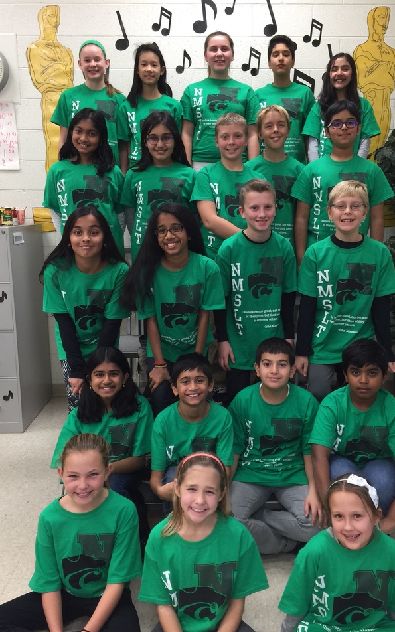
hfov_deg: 40.5
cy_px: 318
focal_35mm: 31
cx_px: 220
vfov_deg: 61.2
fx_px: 534
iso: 50
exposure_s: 1/15
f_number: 2.2
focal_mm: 4.15
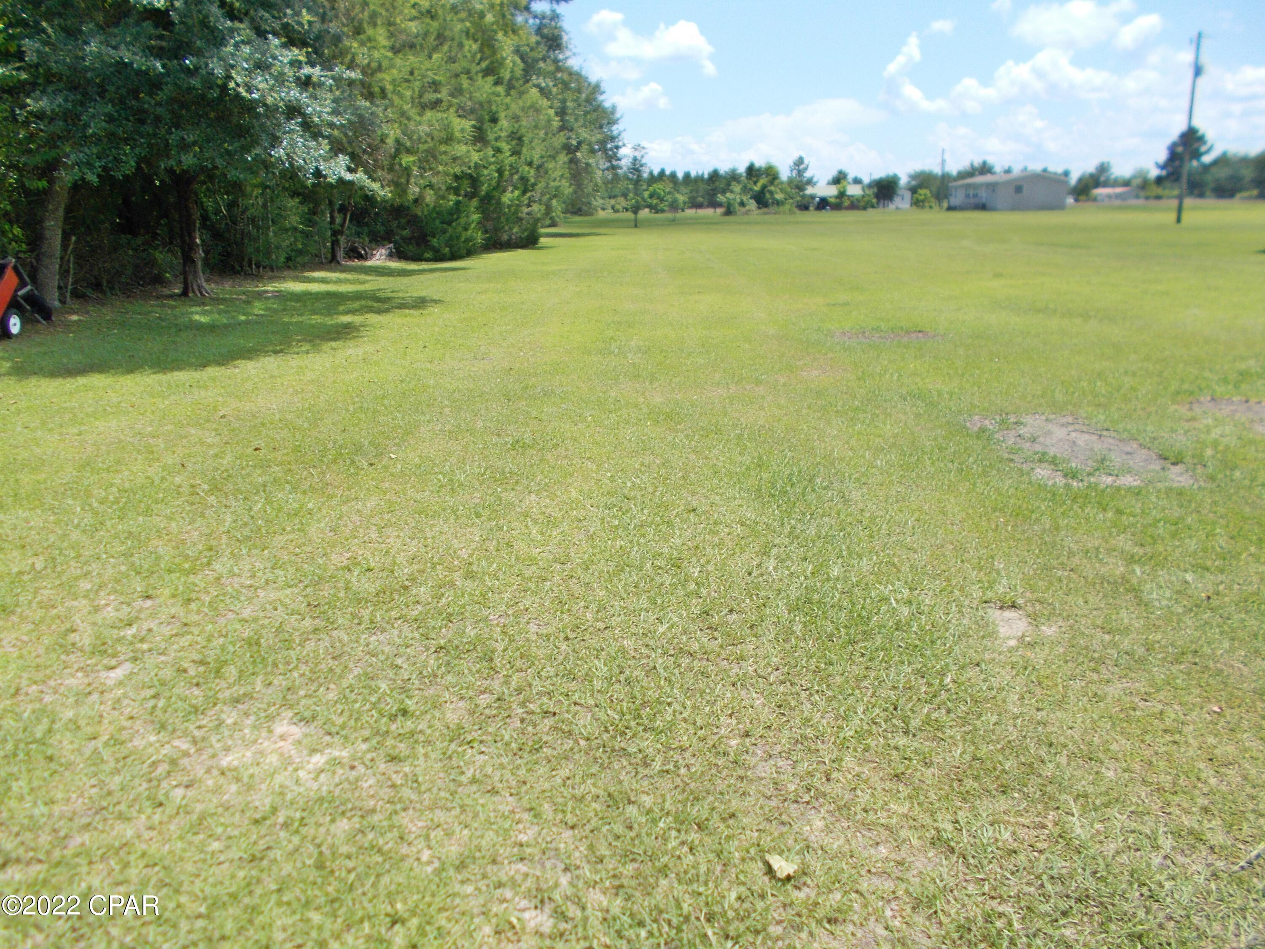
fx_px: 950
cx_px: 632
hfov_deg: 67.3
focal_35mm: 26
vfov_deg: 53.1
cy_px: 474
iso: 80
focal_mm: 4.6
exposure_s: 1/125
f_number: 8
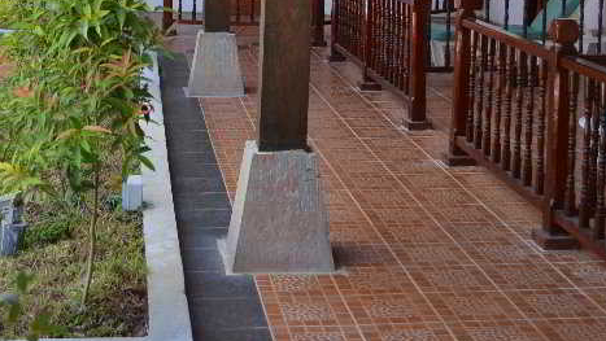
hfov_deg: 30.0
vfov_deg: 16.9
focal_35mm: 70
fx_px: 1125
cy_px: 18
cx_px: 226
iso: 1600
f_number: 4.2
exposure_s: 1/1250
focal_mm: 26
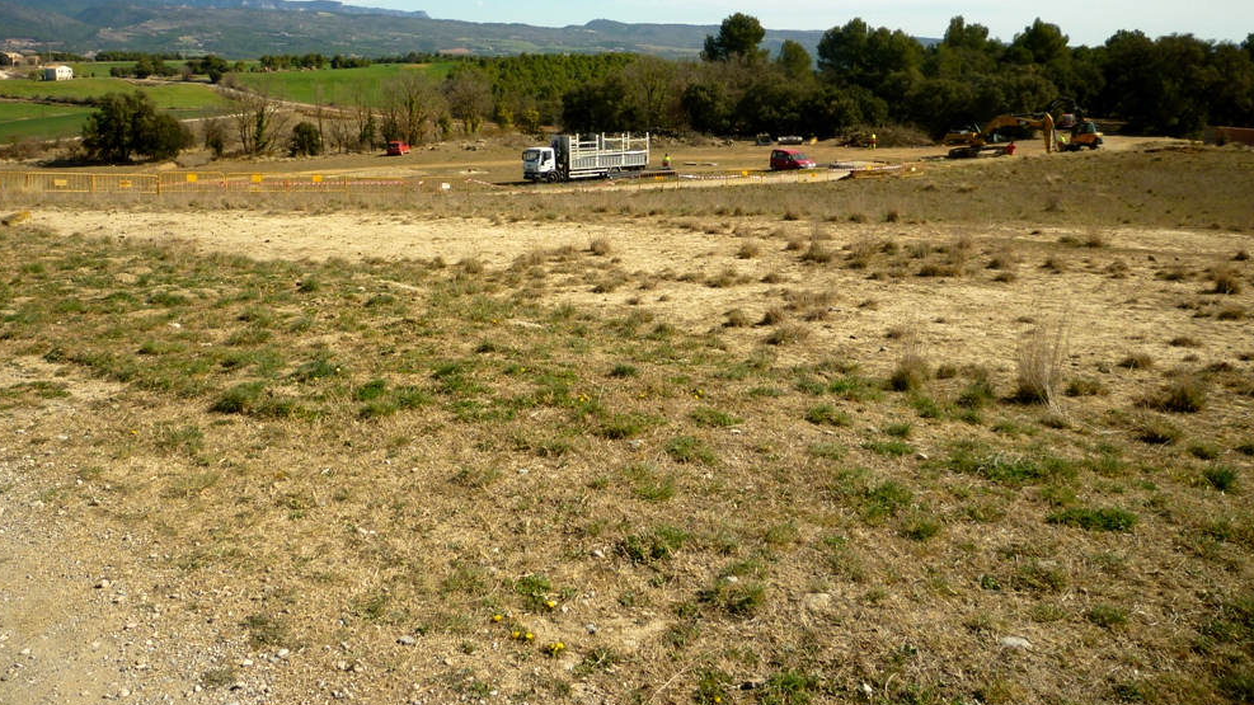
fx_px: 1064
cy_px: 252
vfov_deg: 36.4
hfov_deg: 61.0
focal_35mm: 32
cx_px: 620
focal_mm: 5.2
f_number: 4
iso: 80
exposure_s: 1/640
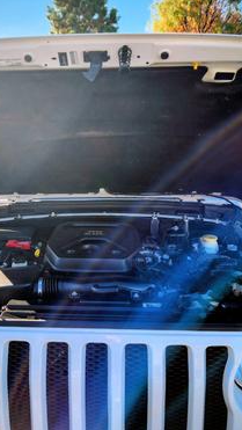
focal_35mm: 34
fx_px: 387
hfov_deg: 34.5
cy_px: 216
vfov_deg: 58.0
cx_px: 90
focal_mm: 5.4
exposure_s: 1/736
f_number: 1.8
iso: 20
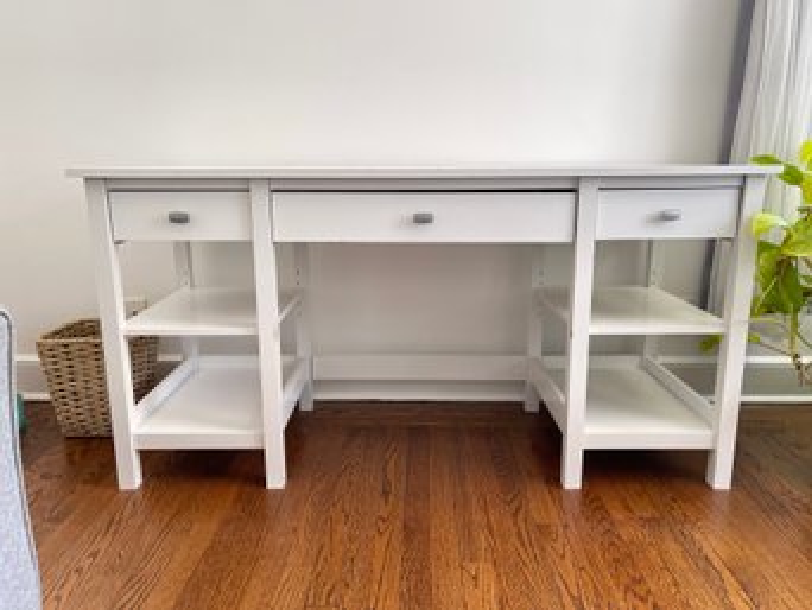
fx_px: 587
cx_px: 406
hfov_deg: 69.4
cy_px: 305
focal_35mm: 25
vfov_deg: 54.9
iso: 125
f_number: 1.6
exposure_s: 1/121
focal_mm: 5.1
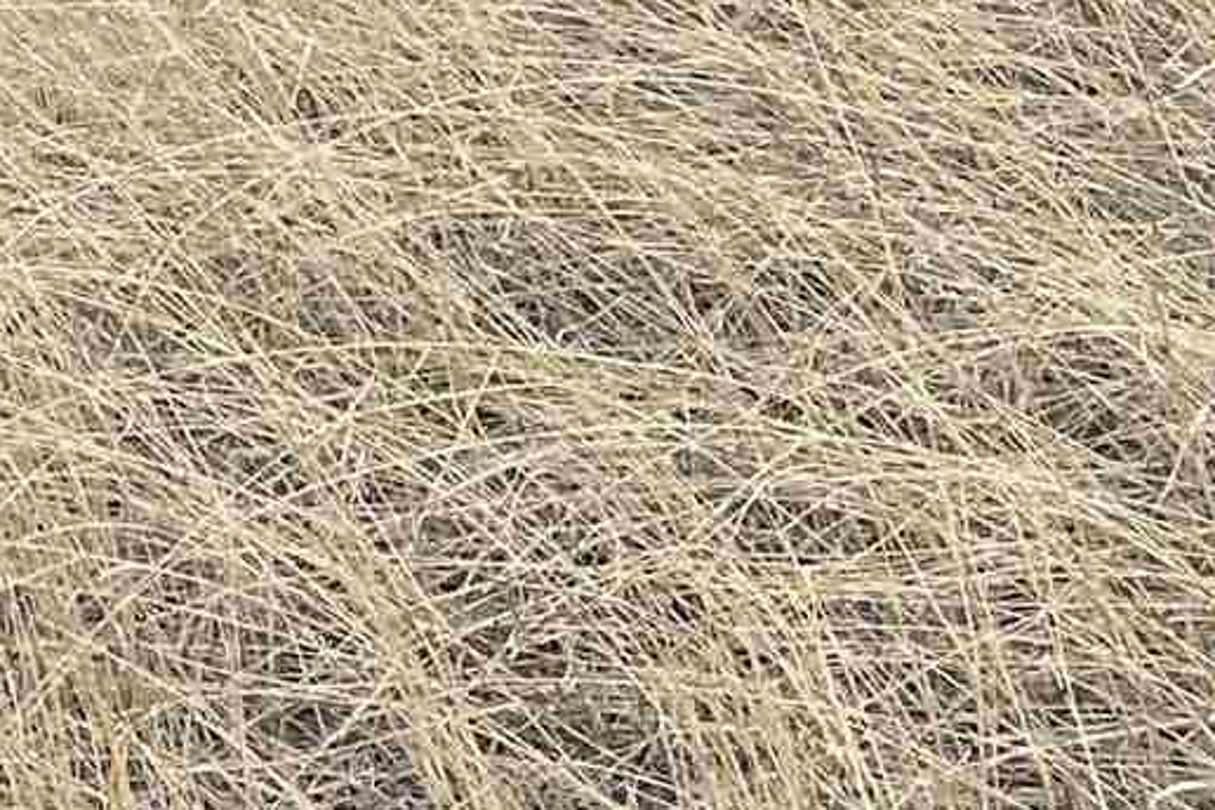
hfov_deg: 12.0
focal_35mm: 161
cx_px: -794
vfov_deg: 7.8
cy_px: -1213
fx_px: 5433
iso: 32
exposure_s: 1/940
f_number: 1.6
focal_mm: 4.2
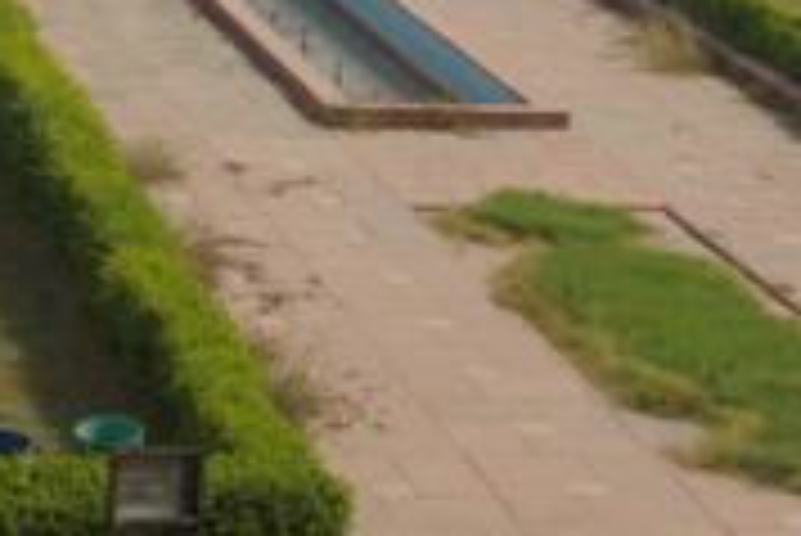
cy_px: -160
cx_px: 306
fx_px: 3362
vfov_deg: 9.0
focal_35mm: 151
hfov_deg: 13.6
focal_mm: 28
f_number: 9.5
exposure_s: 1/500
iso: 800
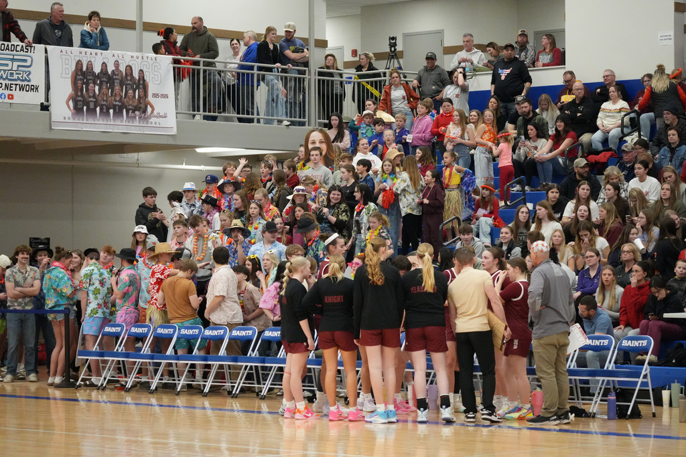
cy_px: 228
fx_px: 2001
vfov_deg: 13.0
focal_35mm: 105
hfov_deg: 19.5
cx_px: 343
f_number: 5
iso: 6400
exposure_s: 1/500
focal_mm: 70
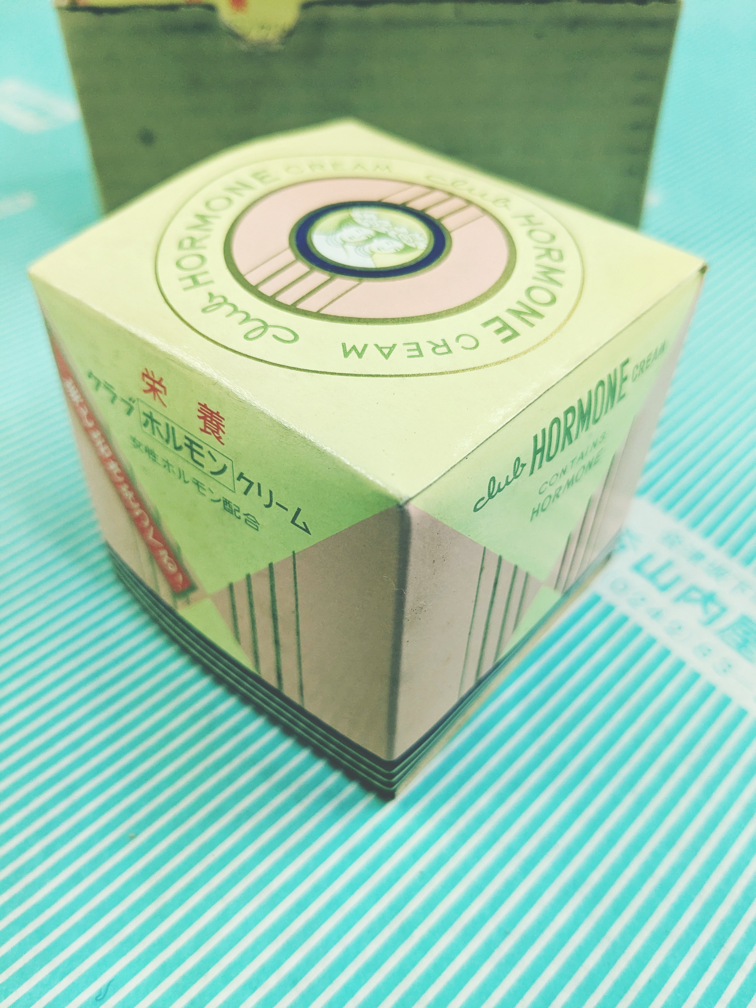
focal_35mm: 27
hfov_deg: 51.4
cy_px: 504
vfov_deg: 65.3
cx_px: 378
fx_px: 786
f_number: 1.73
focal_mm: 4.38
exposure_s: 1/296
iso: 130
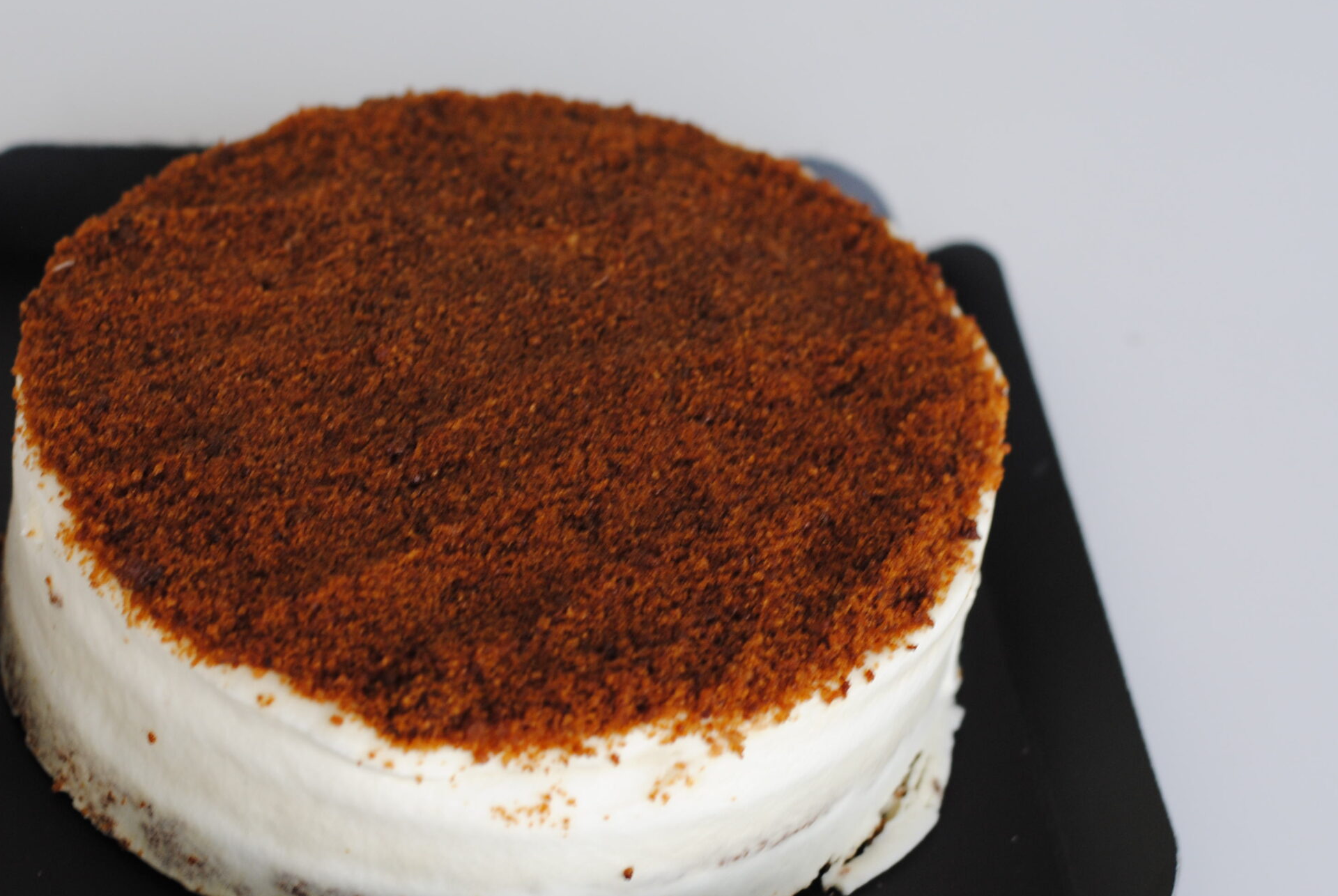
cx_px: 519
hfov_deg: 20.3
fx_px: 3722
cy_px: 506
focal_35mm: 100
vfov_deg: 13.7
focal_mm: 50
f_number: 3.5
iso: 200
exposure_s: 1/50
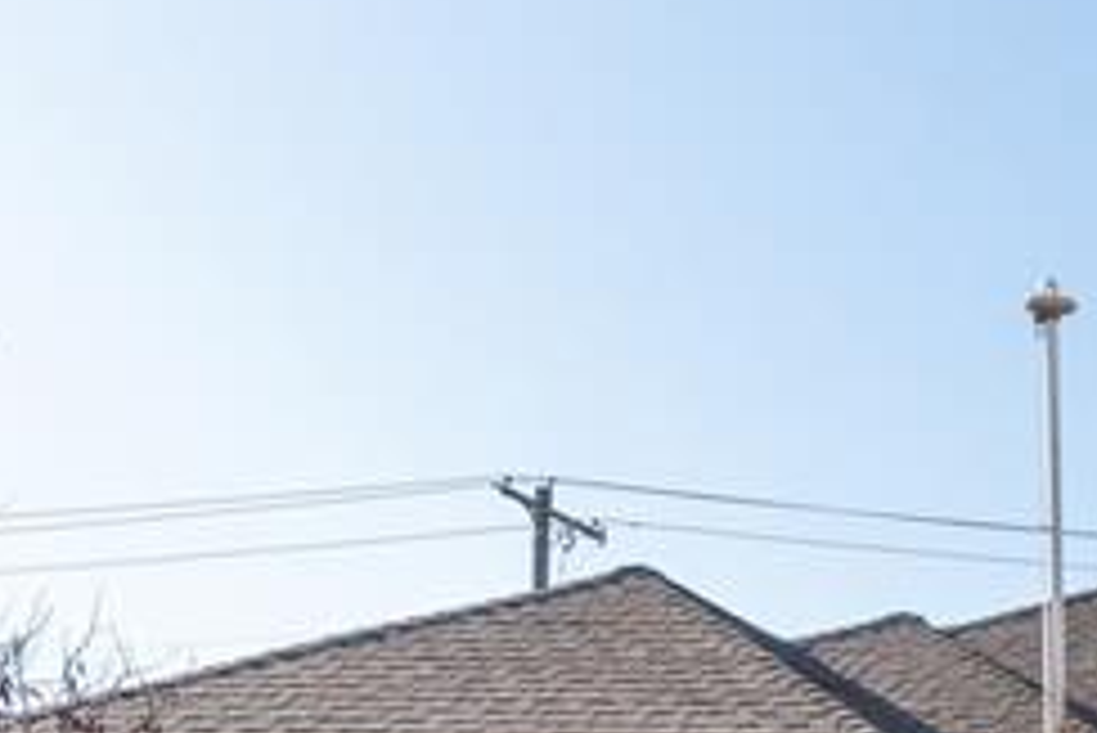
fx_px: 2107
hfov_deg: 22.9
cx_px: 1706
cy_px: 742
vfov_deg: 19.2
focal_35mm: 69
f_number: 8
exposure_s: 1/500
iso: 100
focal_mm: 11
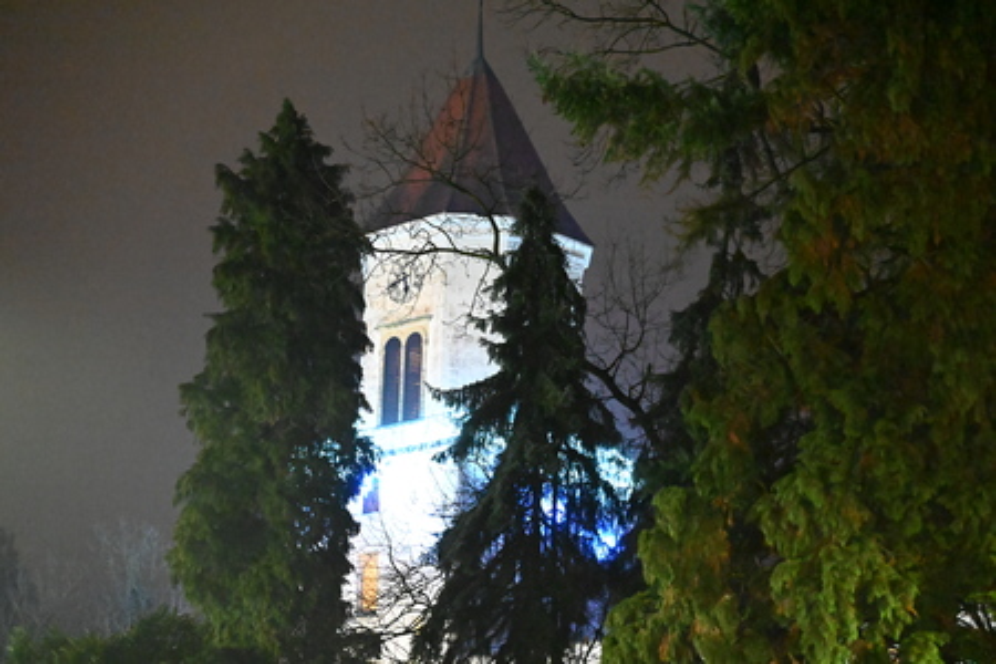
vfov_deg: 15.2
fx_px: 2490
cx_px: 498
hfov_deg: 22.6
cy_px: 332
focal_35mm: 90
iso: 25600
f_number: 4
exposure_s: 1/13
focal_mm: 90
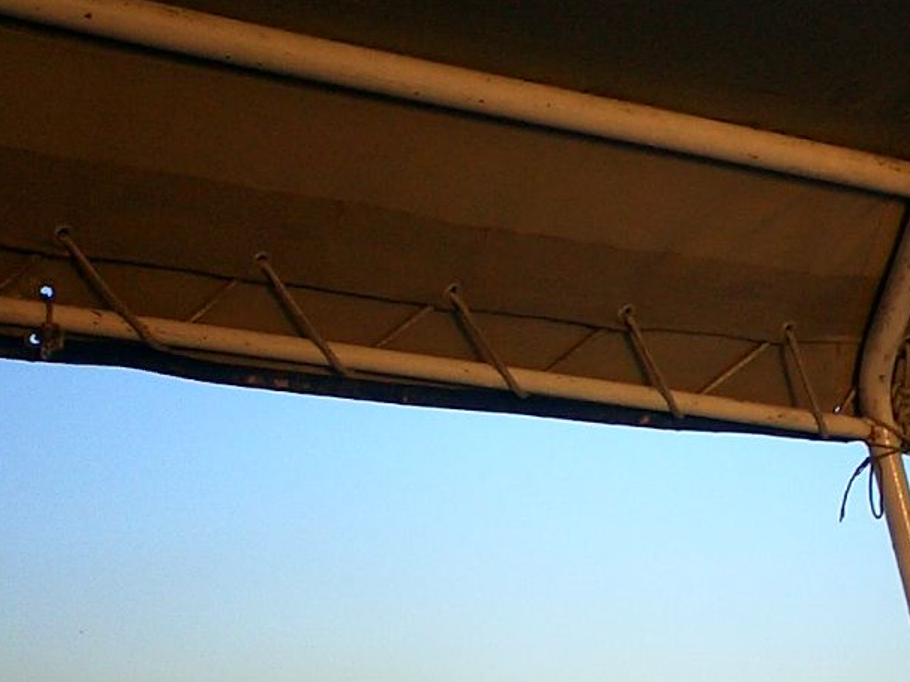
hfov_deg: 24.7
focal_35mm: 78
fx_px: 2050
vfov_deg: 18.3
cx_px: 714
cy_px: 709
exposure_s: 1/320
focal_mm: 5.6
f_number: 3.5
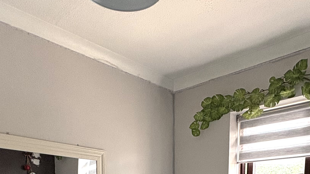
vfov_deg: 24.8
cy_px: 254
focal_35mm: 38
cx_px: 177
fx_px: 312
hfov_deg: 52.6
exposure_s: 1/99
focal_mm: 2.22
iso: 200
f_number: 2.2
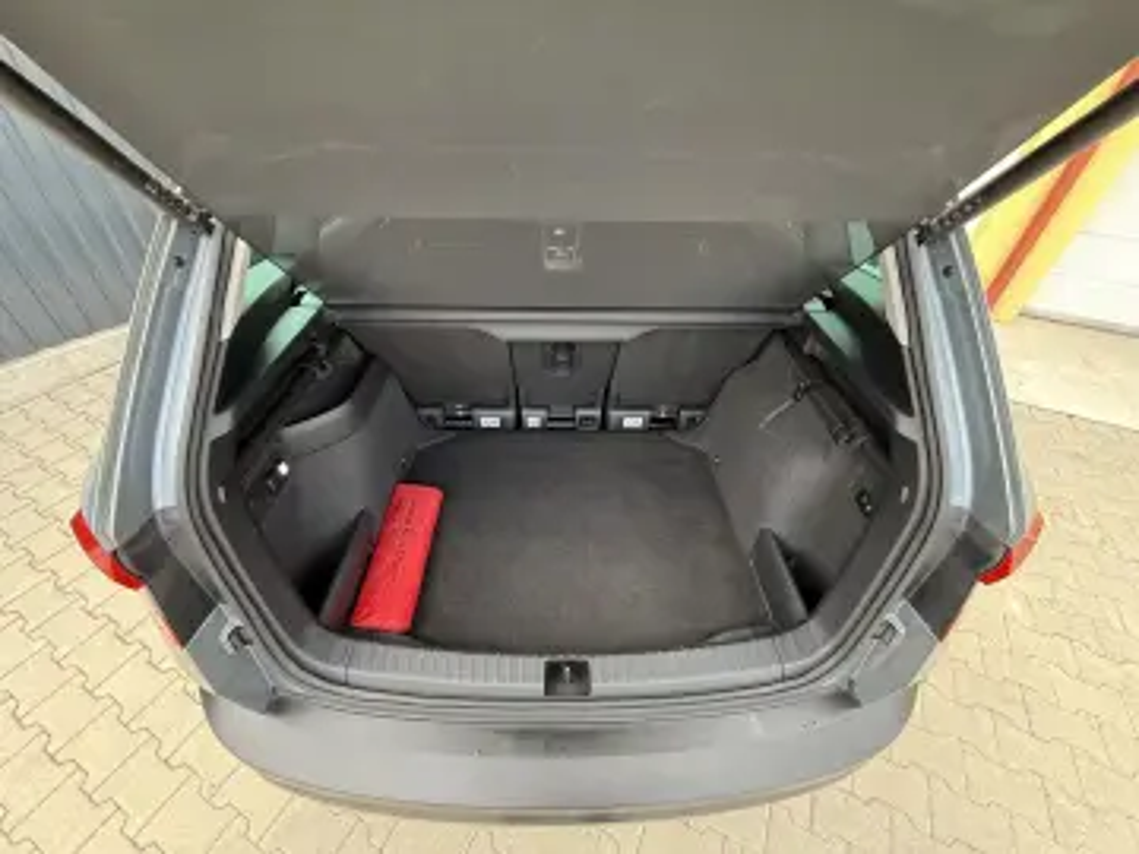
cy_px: 427
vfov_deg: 85.7
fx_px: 461
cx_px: 570
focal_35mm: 14
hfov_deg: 102.1
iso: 160
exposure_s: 1/99
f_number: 2.2
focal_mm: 2.22
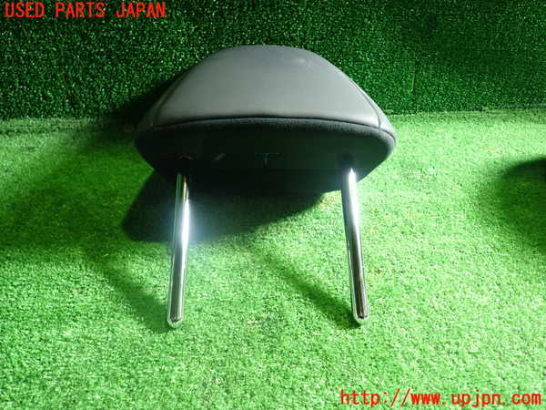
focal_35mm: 25
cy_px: 205
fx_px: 394
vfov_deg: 54.9
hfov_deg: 69.4
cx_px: 273
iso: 250
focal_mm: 4.5
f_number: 2
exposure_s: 1/30
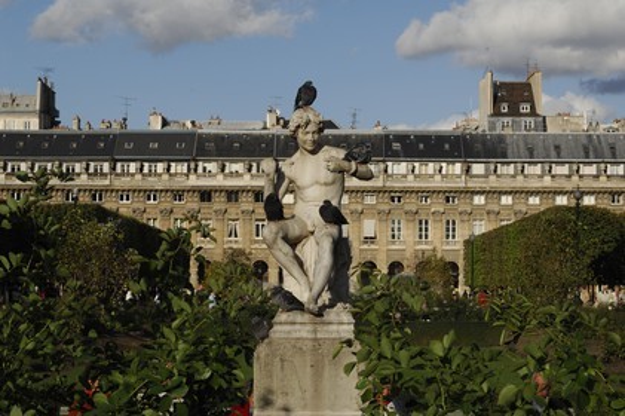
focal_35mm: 105
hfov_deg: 19.5
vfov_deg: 13.0
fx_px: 1821
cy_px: 208
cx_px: 312
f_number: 16
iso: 100
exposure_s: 1/125
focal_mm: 70
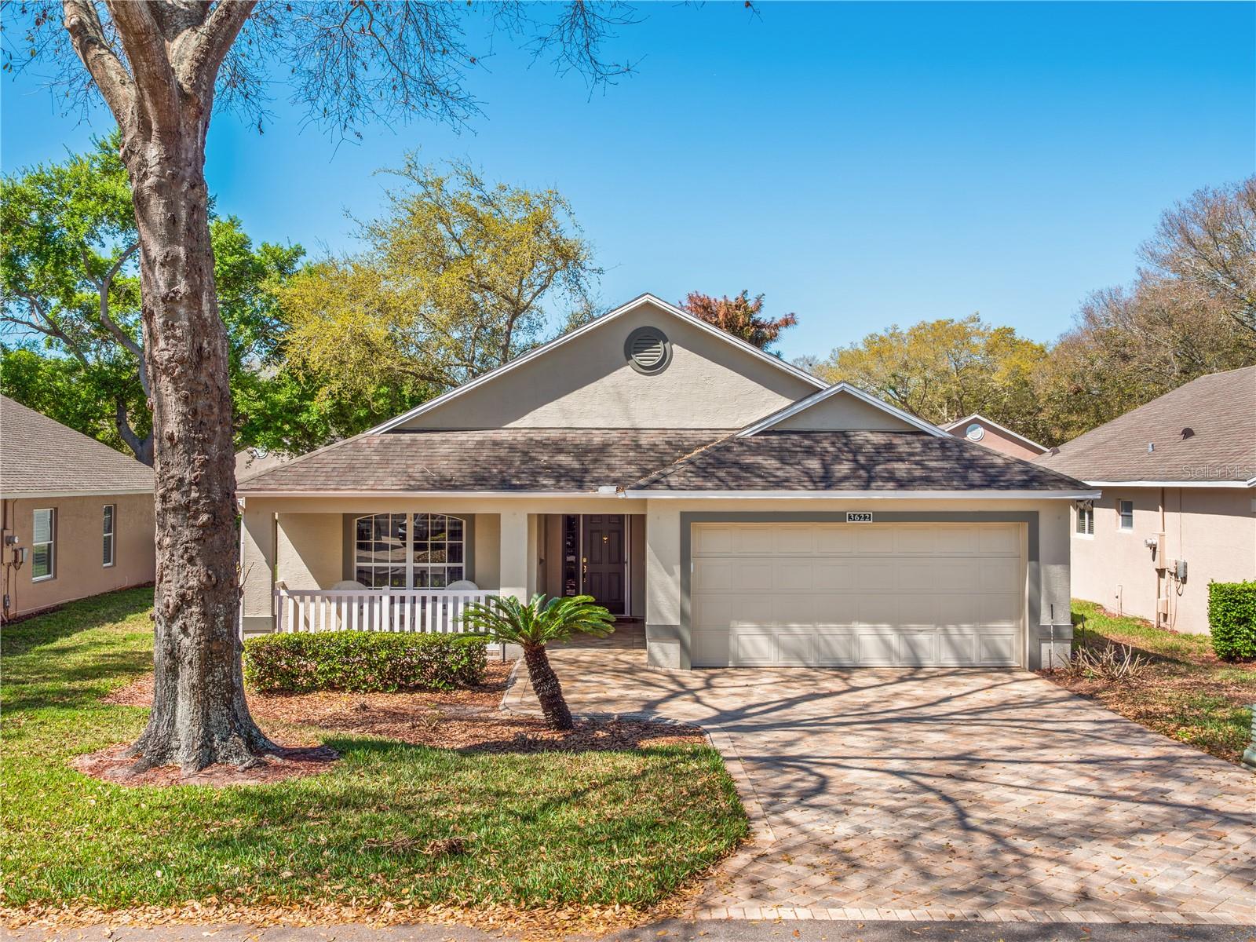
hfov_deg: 56.8
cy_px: 471
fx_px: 1161
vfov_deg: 44.2
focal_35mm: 32
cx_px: 628
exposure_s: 1/125
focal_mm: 16
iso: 200
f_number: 8
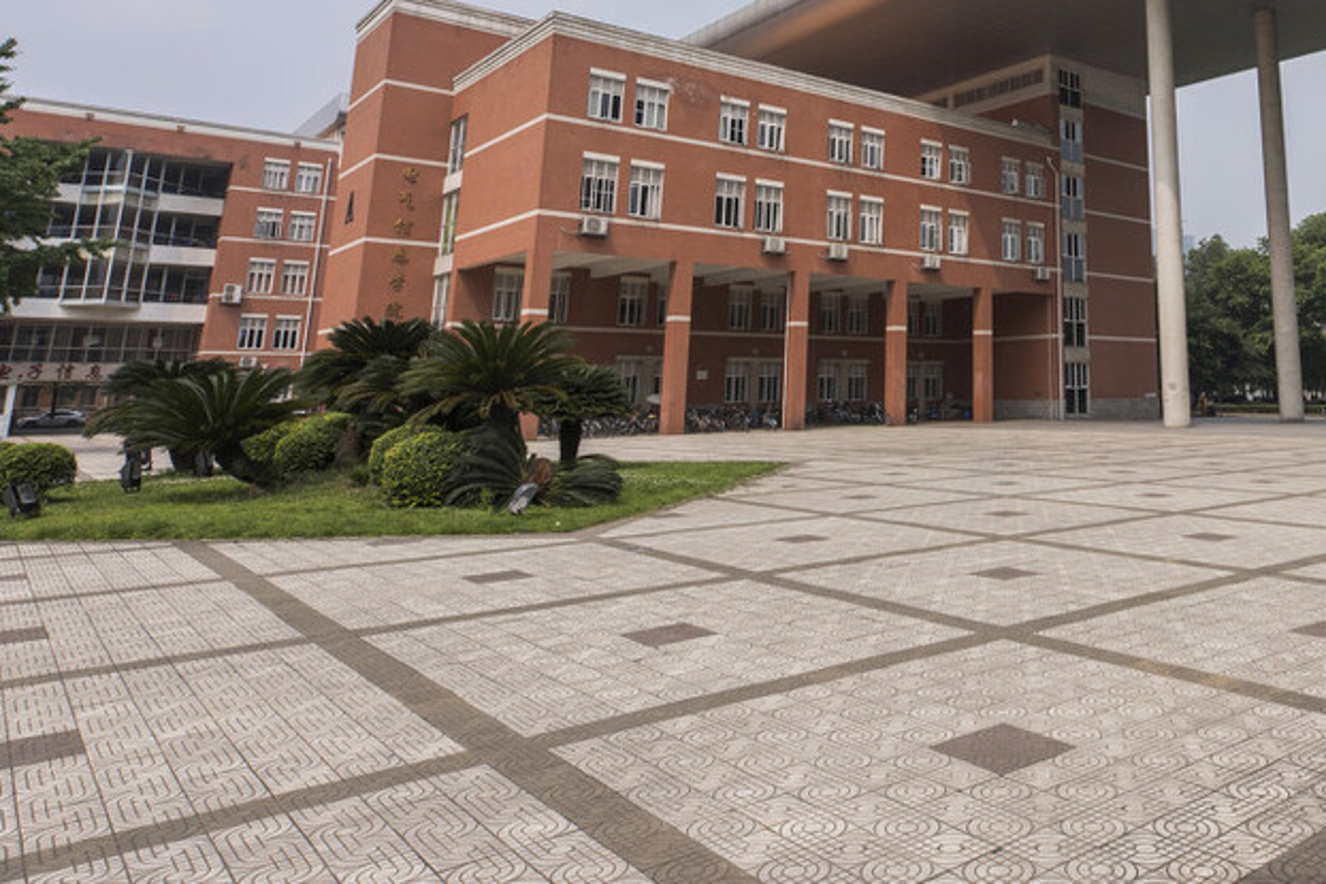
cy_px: 169
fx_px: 995
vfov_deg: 45.4
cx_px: 1008
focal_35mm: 27
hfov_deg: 63.1
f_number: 11
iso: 100
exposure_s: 1/250
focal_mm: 14
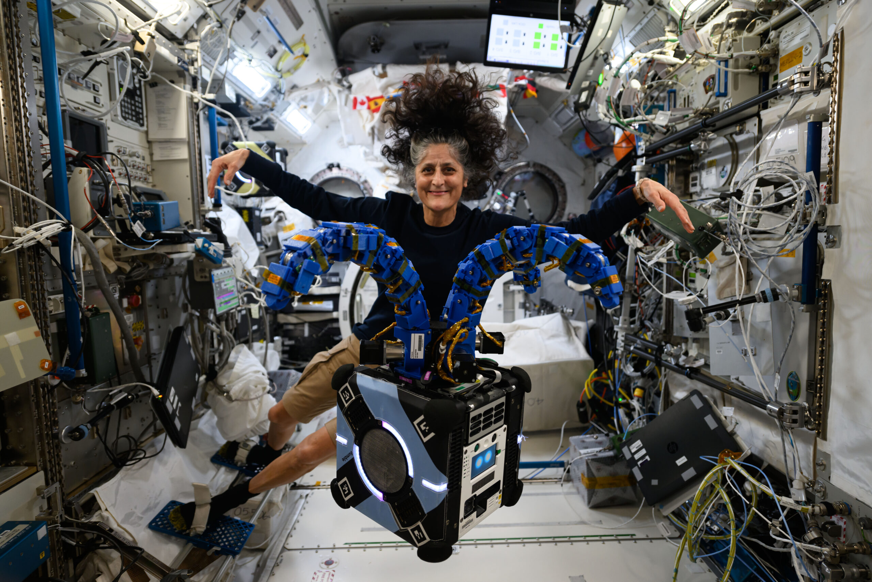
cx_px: 436
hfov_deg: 81.2
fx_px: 509
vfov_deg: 59.5
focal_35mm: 21
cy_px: 291
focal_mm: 21
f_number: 2.8
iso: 1000
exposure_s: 1/160
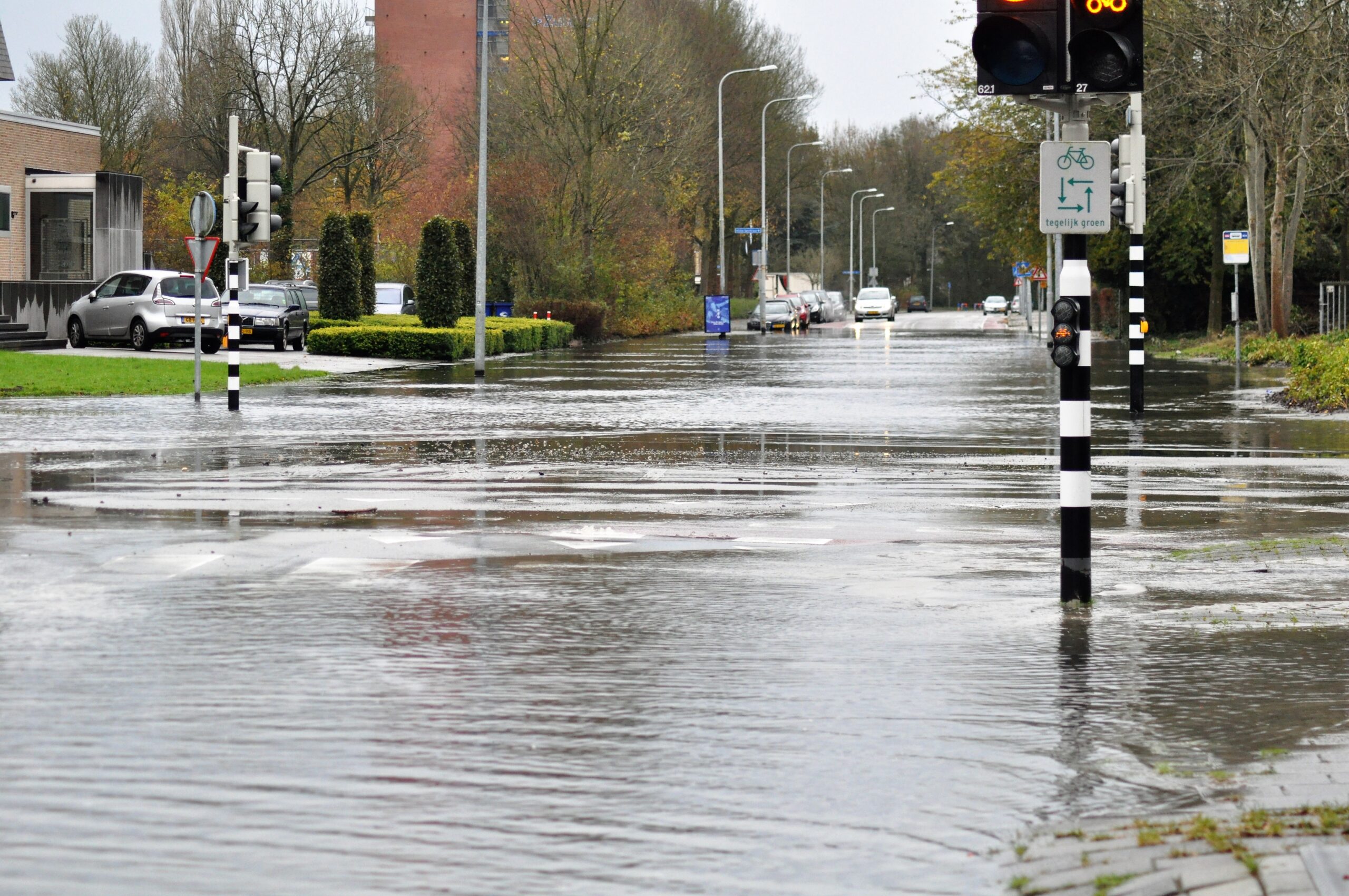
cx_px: 674
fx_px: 7578
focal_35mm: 202
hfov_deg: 10.2
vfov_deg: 6.8
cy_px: 448
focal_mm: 135
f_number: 5.6
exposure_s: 1/500
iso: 1600
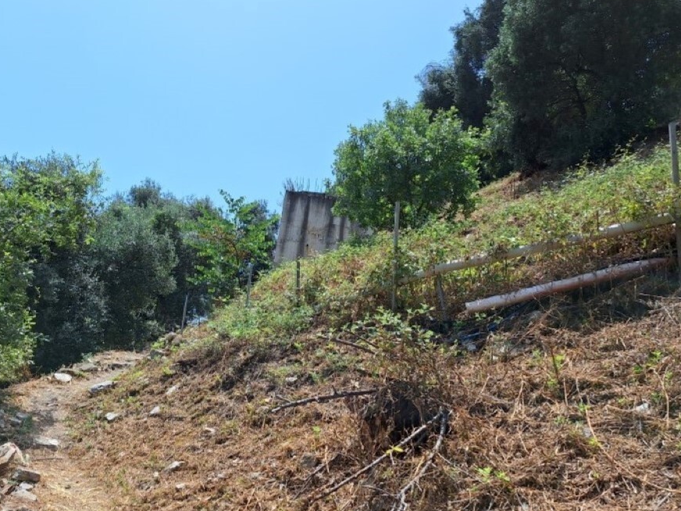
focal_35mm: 27
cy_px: 295
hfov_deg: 65.2
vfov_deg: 51.2
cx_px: 307
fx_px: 531
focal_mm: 5.54
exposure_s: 1/3185
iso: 40
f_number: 1.8
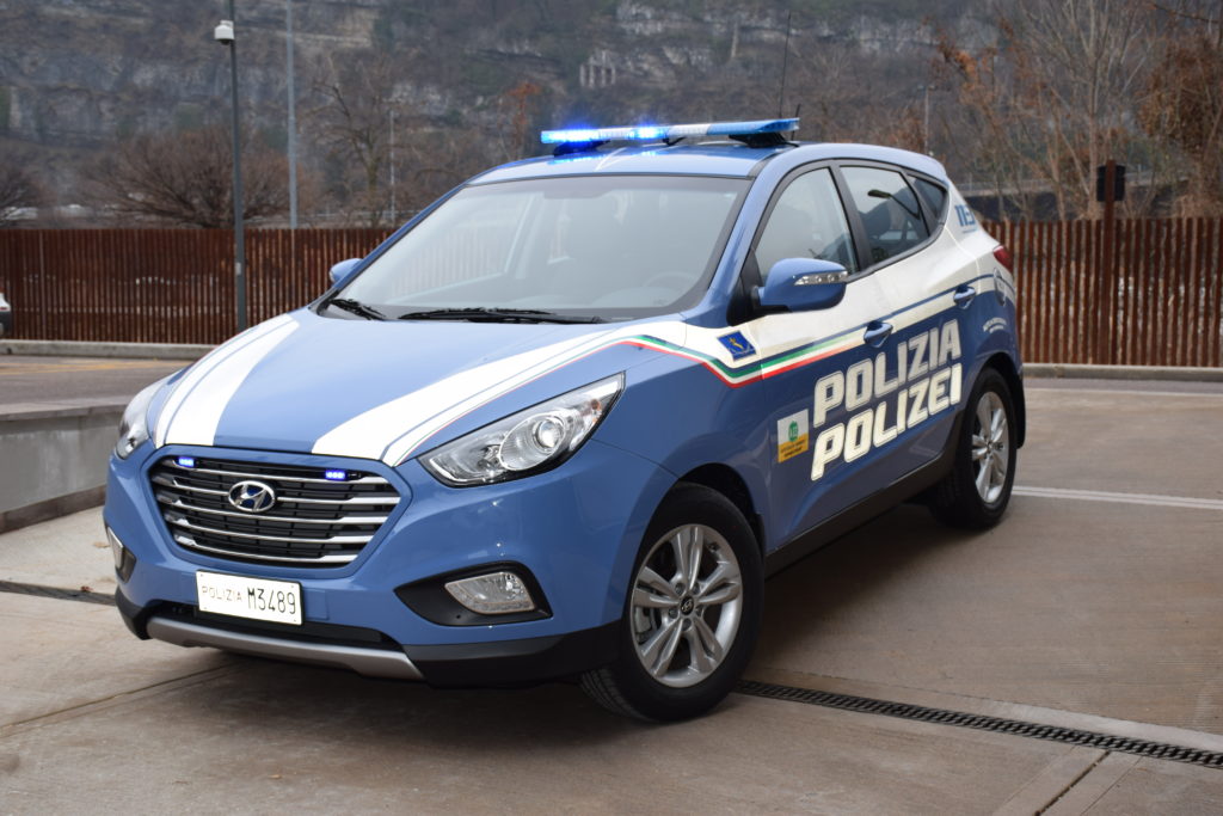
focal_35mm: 48
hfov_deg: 41.1
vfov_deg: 28.1
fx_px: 1631
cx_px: 612
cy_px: 408
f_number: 6.3
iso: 100
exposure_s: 1/160
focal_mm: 32
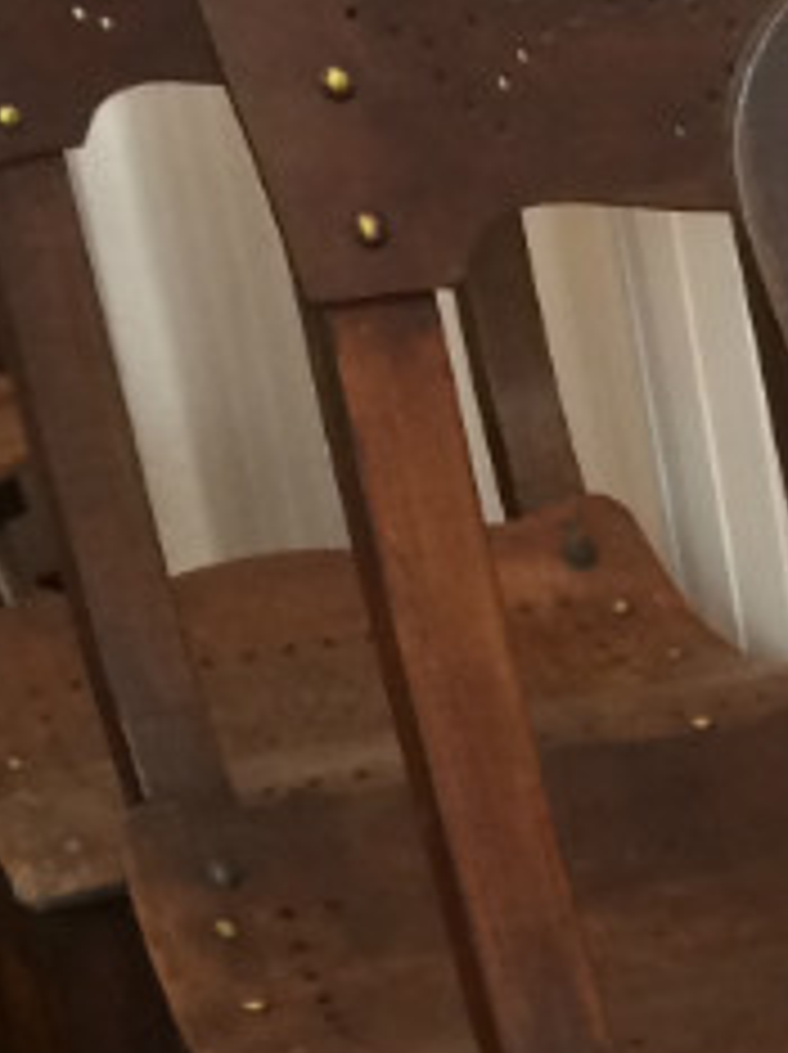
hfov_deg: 8.9
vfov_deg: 12.0
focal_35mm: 154
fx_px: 4683
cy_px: 1760
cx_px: 1702
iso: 40
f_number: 2.2
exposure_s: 1/30
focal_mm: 4.12
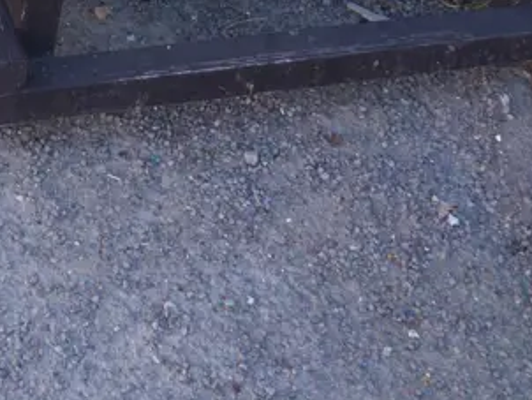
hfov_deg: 15.6
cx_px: -78
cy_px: -211
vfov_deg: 11.6
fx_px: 1876
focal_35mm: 122
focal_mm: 18
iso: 200
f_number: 4
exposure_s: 1/125
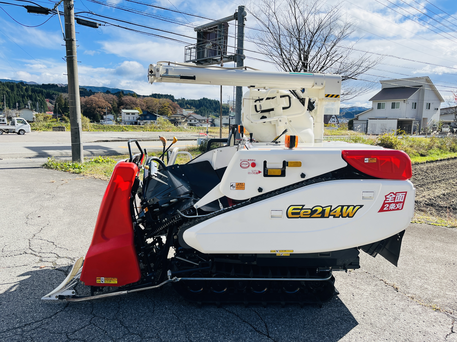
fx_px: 343
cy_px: 171
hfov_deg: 67.3
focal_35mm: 26
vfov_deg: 53.1
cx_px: 228
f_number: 1.6
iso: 50
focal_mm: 5.1
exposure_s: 1/2688
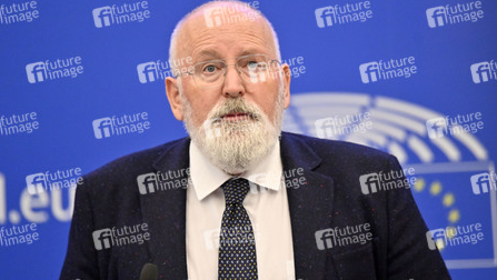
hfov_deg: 10.2
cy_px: 153
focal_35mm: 211
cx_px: 247
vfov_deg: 5.8
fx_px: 2782
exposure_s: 1/1000
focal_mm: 200
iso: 5000
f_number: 2.8
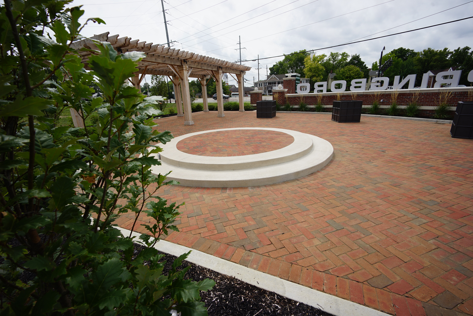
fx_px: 197
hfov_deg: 100.4
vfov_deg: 77.4
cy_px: 158
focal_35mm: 15
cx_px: 236
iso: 100
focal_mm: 15
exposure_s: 1/250
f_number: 9
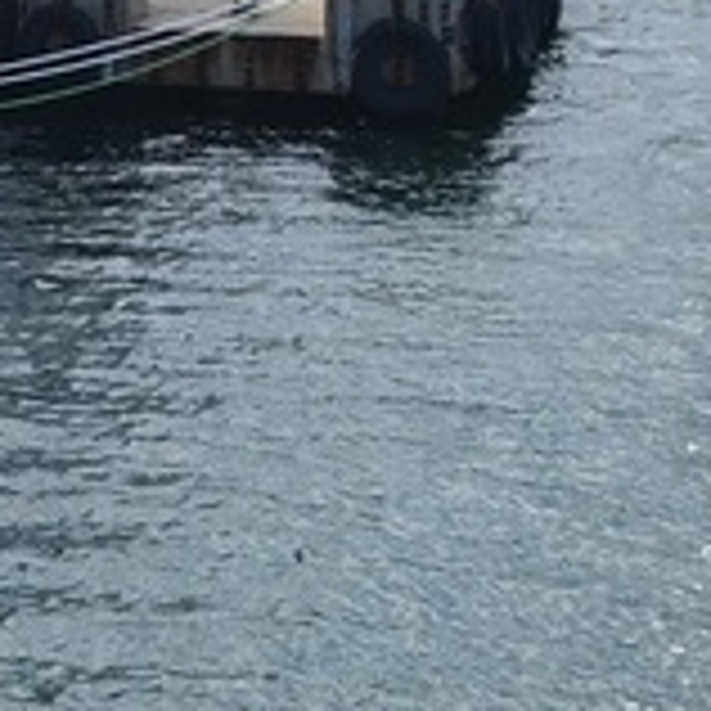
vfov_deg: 11.9
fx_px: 3300
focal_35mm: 142
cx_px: -900
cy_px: -227
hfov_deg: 10.8
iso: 100
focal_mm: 22
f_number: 5.6
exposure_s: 1/320
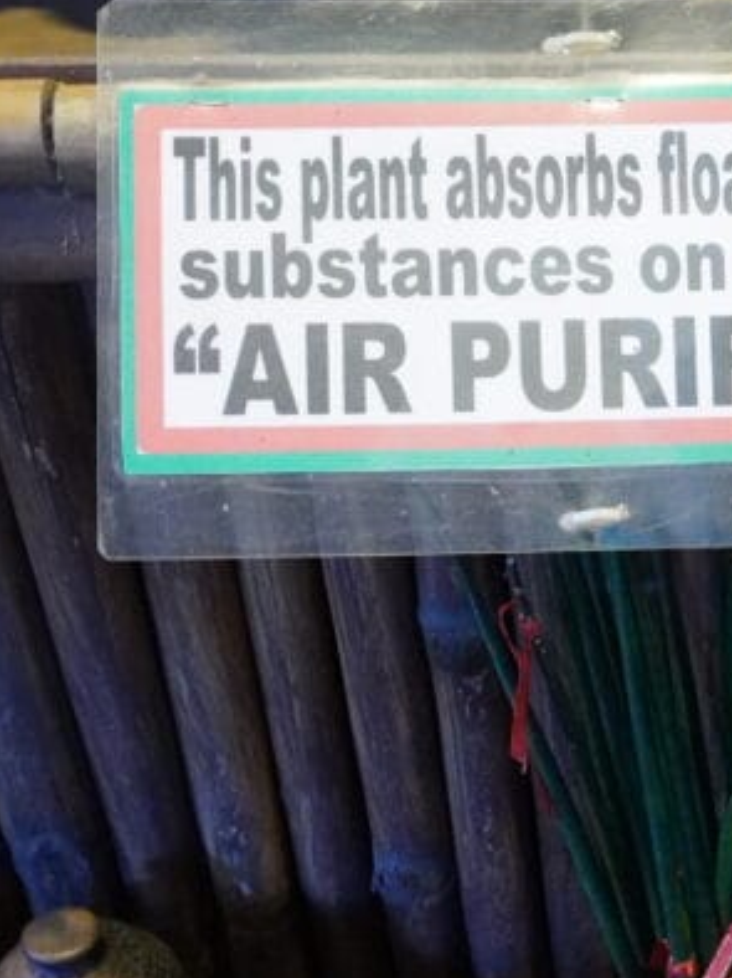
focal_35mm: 86
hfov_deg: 16.3
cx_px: 928
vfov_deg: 22.4
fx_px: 2434
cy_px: 786
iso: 6400
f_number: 6.3
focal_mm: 23
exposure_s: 1/20
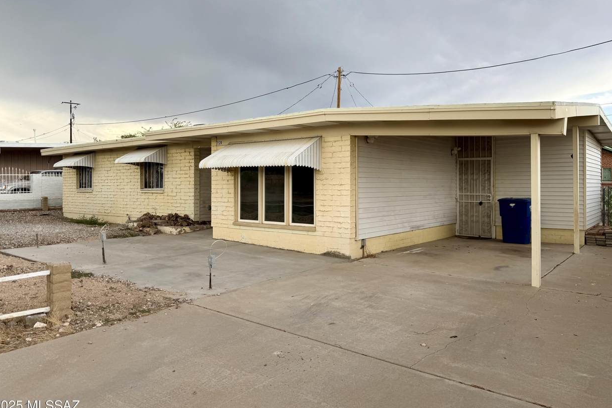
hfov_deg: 69.4
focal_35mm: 26
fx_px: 442
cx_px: 301
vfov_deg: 49.5
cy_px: 188
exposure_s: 1/813
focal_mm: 6.76
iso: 80
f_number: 1.78
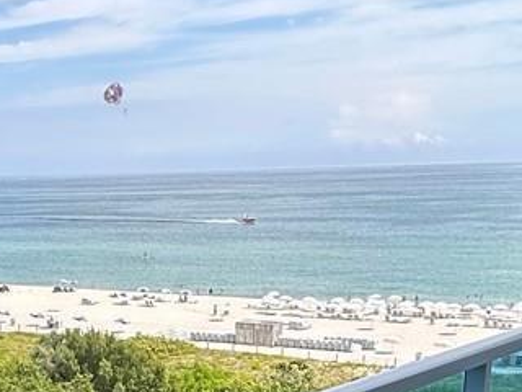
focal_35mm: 70
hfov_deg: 27.0
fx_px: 1056
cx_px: 78
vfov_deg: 19.1
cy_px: 544
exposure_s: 1/489
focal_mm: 2.22
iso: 40
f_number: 2.2
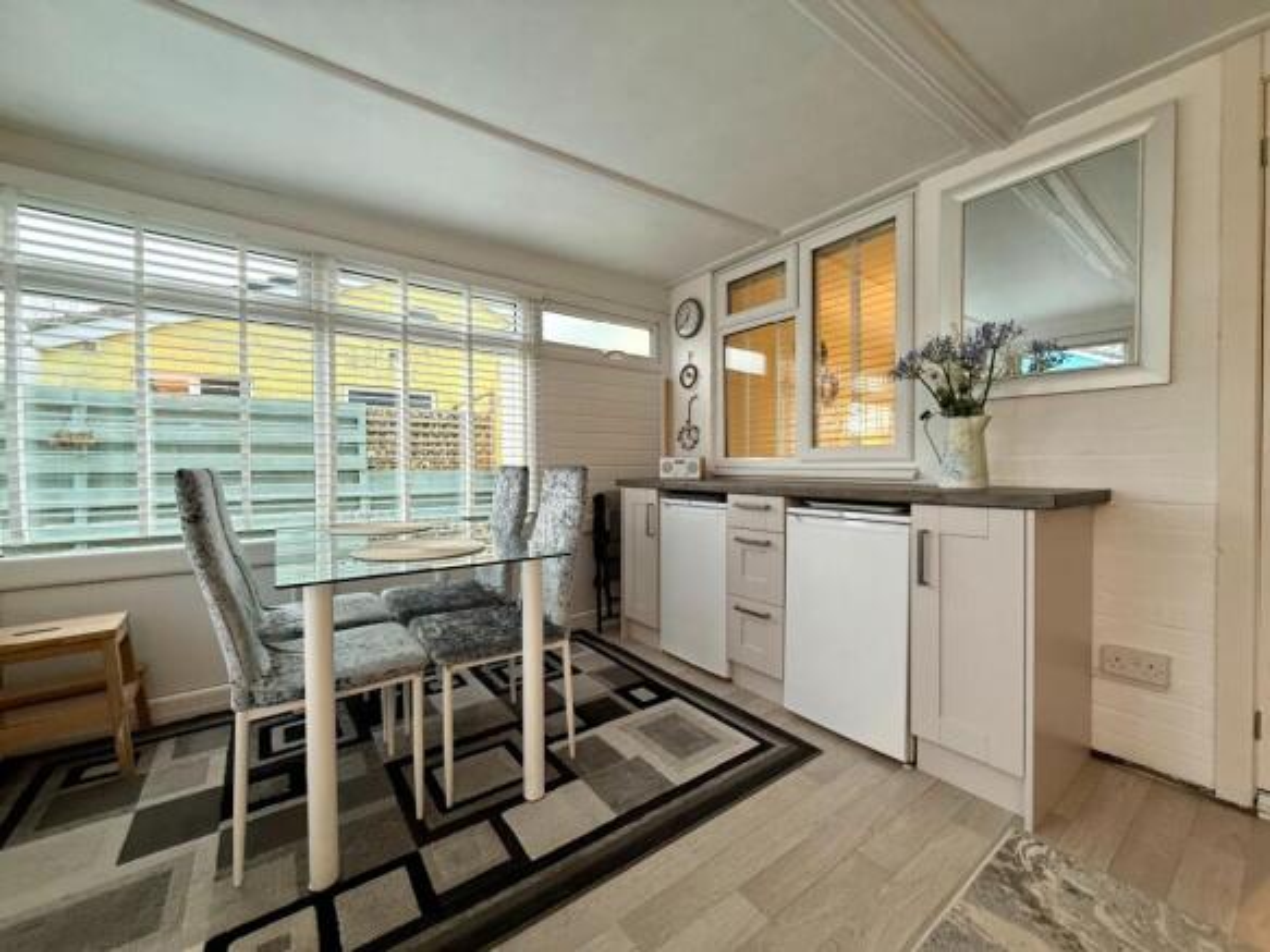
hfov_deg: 102.1
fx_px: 514
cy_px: 476
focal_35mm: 14
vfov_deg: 85.7
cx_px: 635
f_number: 2.2
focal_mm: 2.22
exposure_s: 1/50
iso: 250
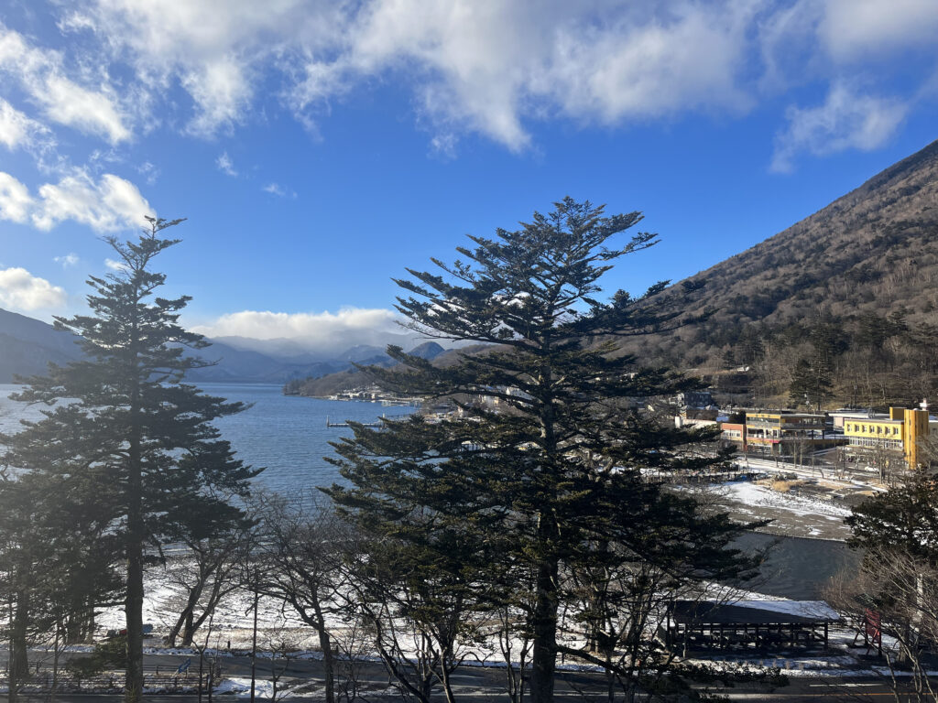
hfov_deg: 67.3
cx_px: 469
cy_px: 352
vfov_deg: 53.1
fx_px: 705
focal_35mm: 26
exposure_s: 1/3049
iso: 50
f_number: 1.6
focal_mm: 5.1
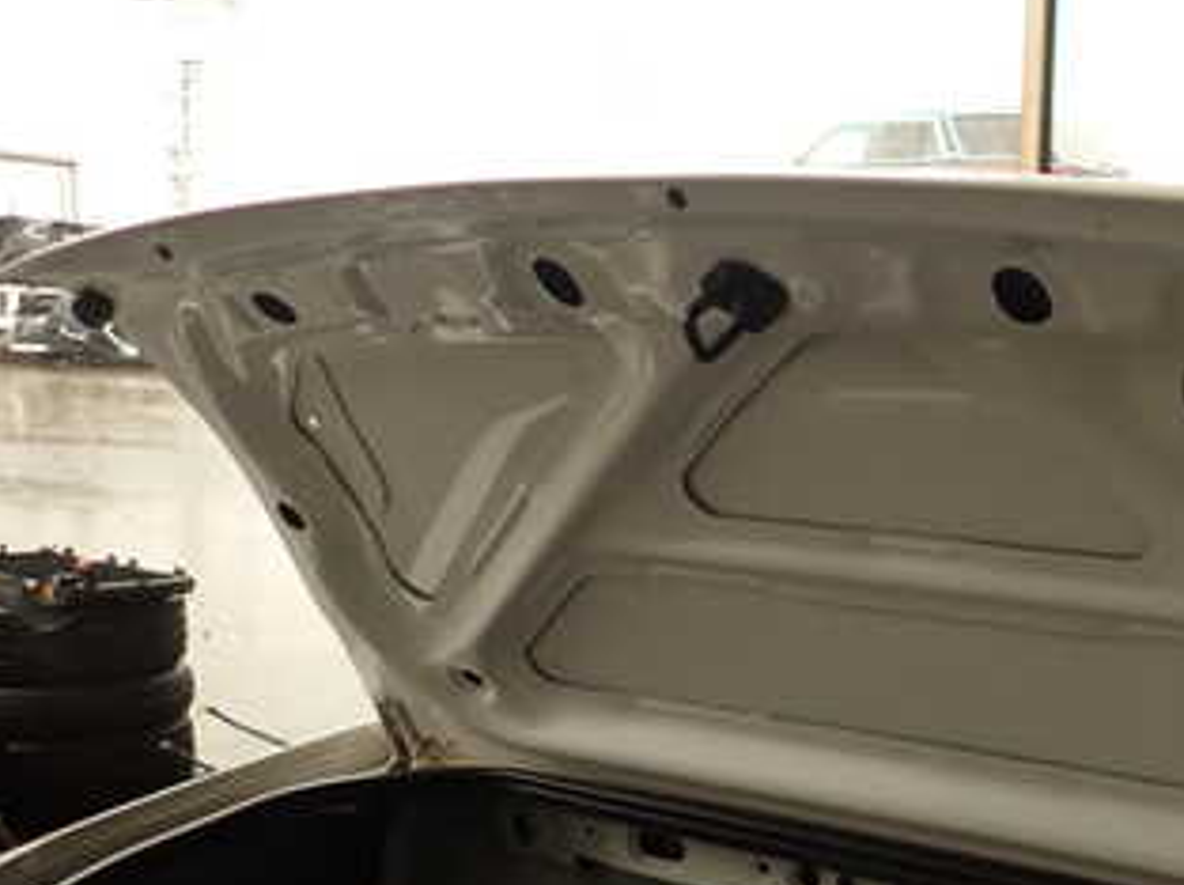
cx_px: 1067
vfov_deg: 29.8
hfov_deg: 37.1
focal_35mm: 48
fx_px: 1640
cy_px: 639
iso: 125
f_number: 2
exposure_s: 1/60
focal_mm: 4.5
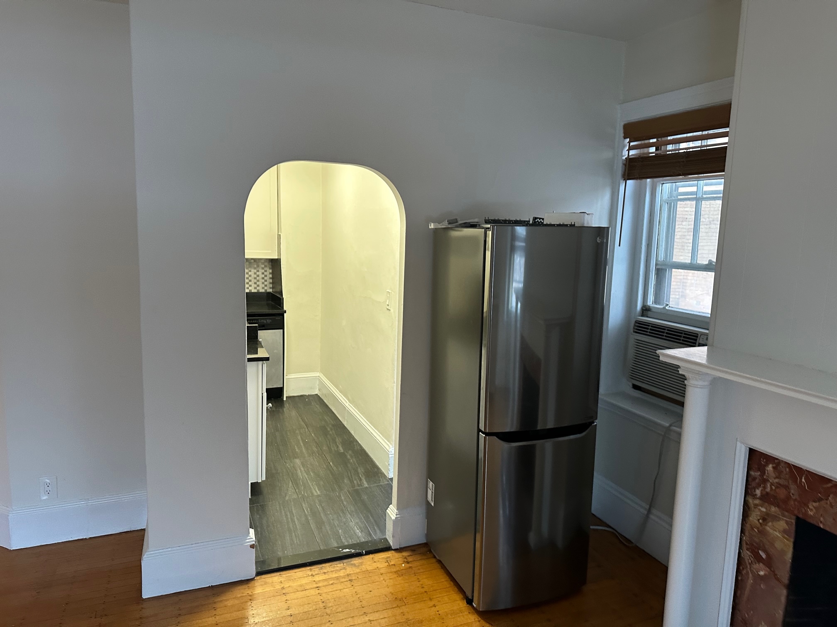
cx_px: 418
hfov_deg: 71.6
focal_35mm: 24
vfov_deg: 56.8
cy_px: 314
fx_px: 580
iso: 320
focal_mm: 6.86
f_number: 1.78
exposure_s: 1/60
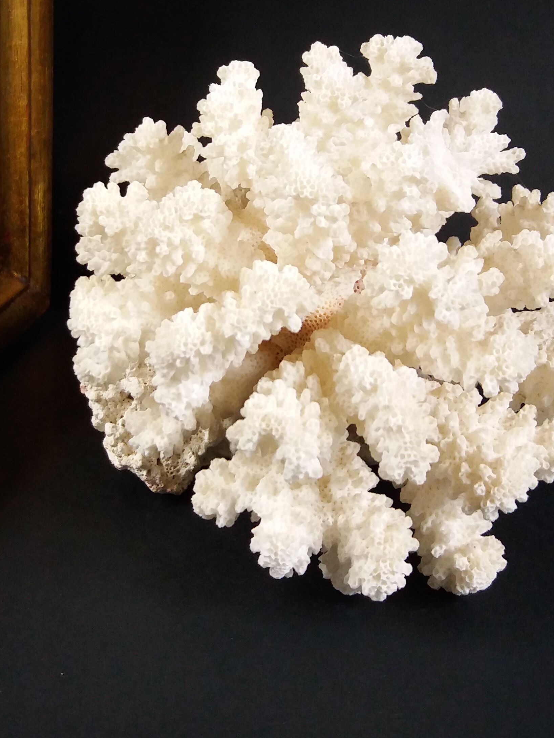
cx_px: 223
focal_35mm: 53
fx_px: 1131
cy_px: 242
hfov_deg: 27.5
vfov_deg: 35.8
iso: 200
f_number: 1.9
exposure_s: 1/179
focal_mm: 3.7
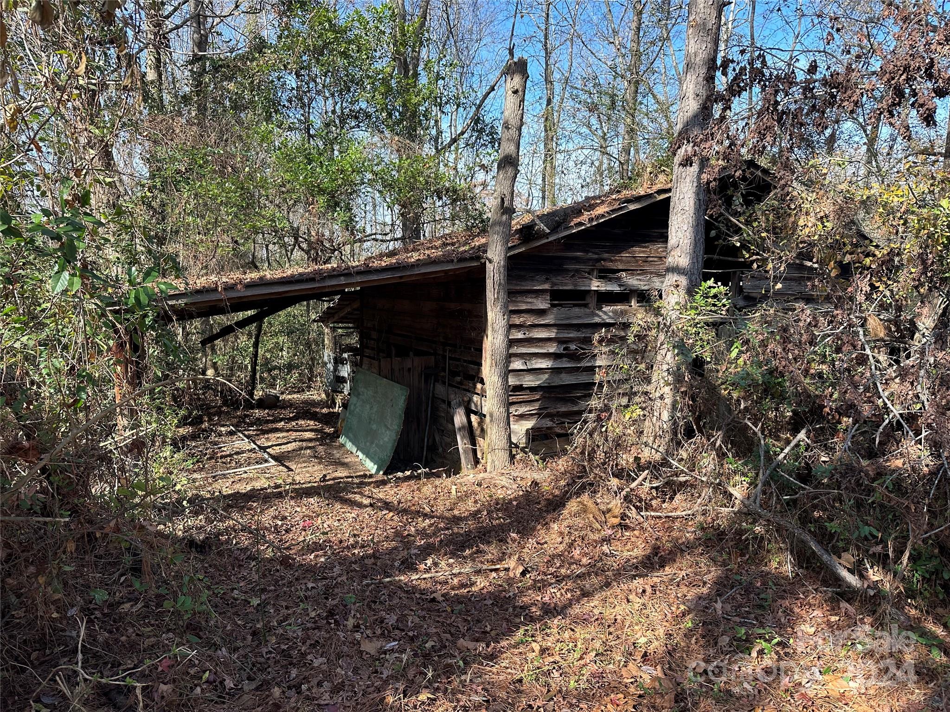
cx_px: 475
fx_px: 659
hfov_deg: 71.6
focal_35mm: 24
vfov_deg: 56.8
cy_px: 356
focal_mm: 6.86
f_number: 1.78
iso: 80
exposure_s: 1/634
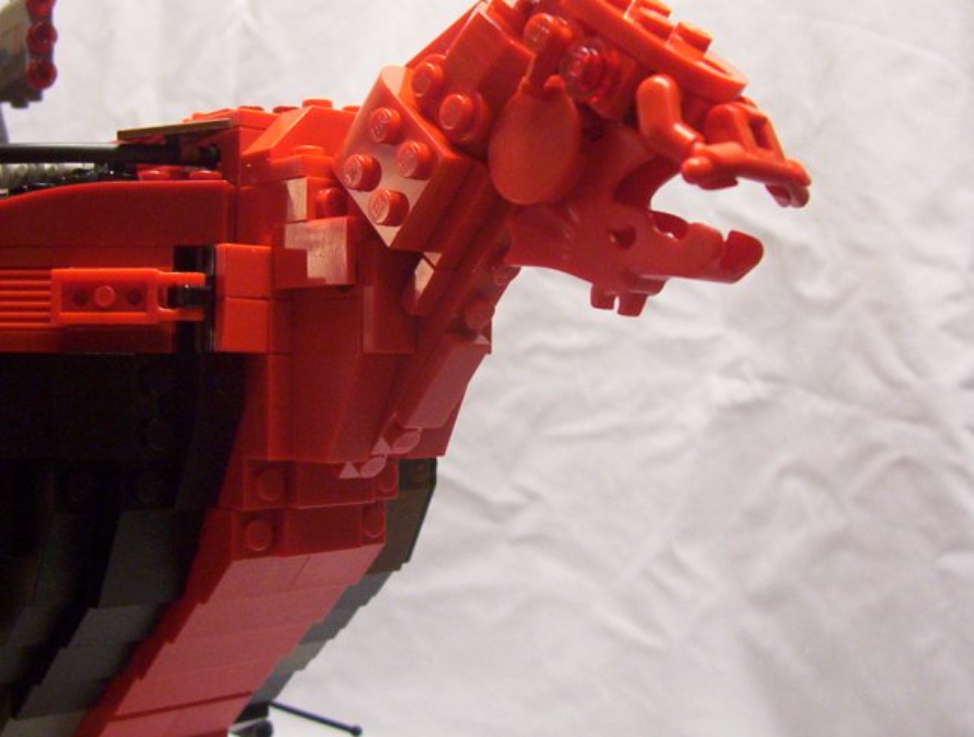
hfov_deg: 35.9
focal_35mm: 53
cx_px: 382
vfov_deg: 27.6
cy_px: 294
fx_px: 1497
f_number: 2.73
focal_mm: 5.77
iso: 200
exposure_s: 1/30.9
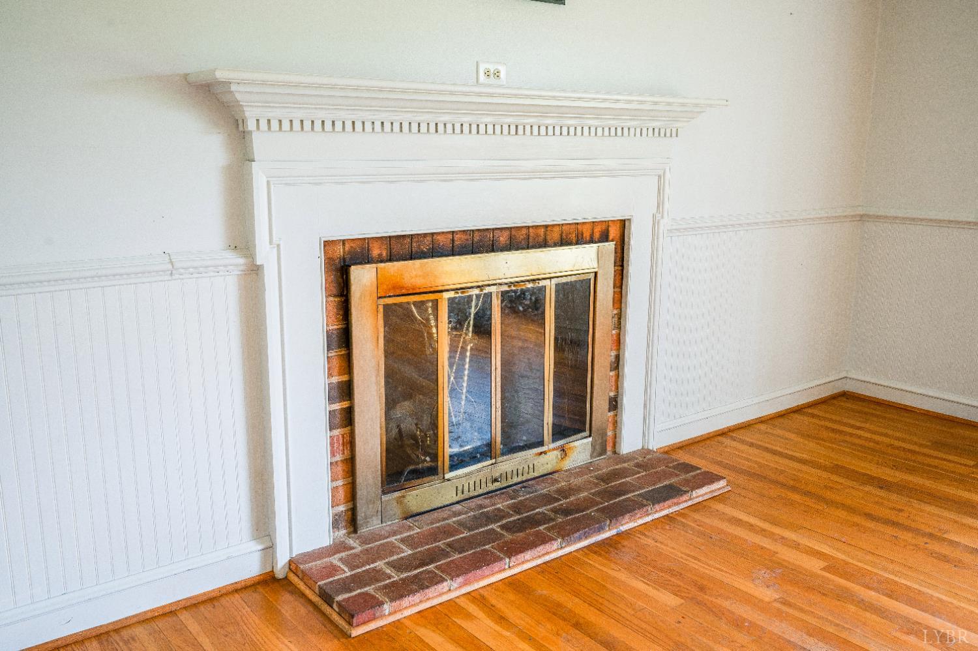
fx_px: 814
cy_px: 326
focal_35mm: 30
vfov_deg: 43.6
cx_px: 489
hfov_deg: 62.0
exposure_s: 1/20
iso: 400
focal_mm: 30
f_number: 8
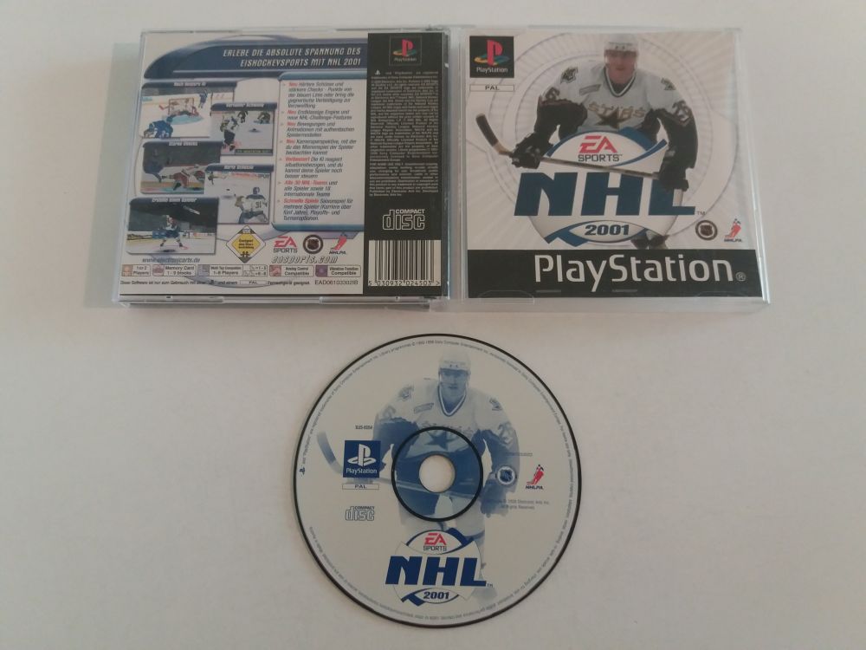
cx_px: 433
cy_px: 325
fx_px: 700
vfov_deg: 49.7
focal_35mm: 28
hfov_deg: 63.4
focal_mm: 3.7
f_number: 1.9
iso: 160
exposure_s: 1/33
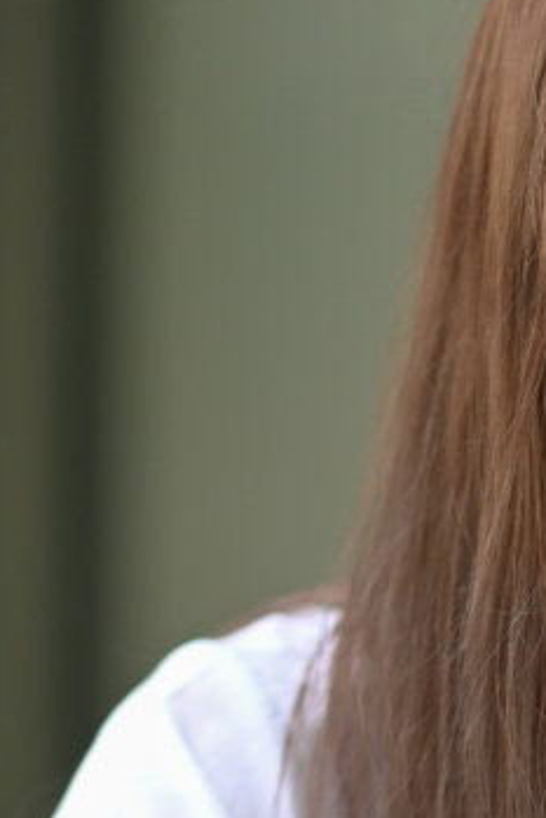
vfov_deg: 4.3
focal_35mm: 481
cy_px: 790
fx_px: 10931
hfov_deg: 2.8
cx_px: 1039
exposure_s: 1/1000
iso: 500
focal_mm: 105
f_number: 1.4
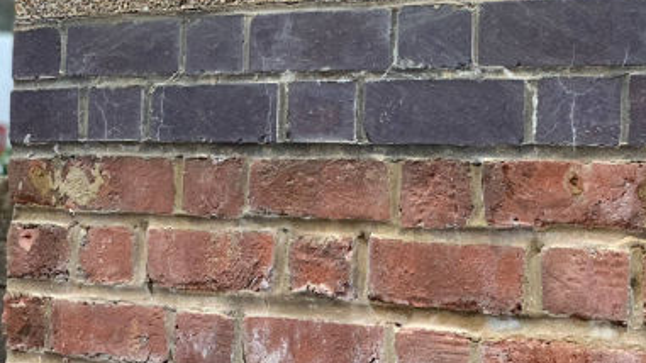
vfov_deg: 10.0
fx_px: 2038
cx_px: 434
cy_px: -114
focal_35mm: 119
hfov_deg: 18.0
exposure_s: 1/122
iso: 80
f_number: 2.4
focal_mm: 6
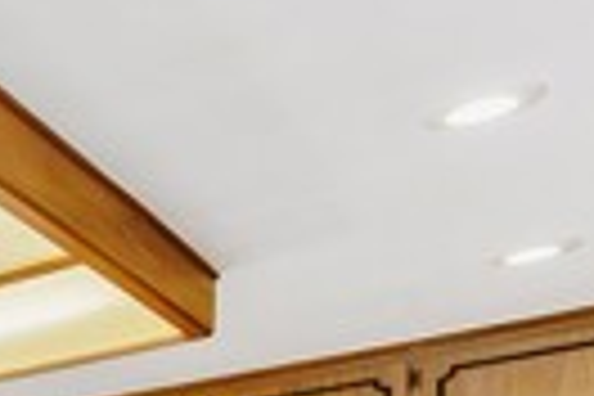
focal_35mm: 68
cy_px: 734
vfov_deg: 16.4
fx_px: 1122
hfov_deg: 17.6
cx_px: -670
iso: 100
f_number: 8
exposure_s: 1/20
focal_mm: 14
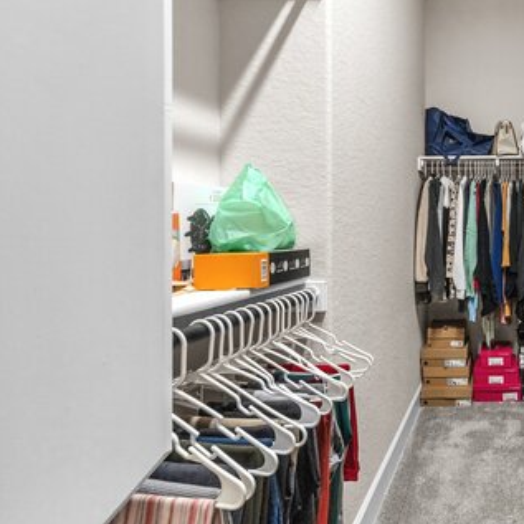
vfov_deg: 65.0
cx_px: 486
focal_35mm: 24
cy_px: 244
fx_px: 411
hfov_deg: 55.1
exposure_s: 1/60
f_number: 6.3
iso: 1000
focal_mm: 14
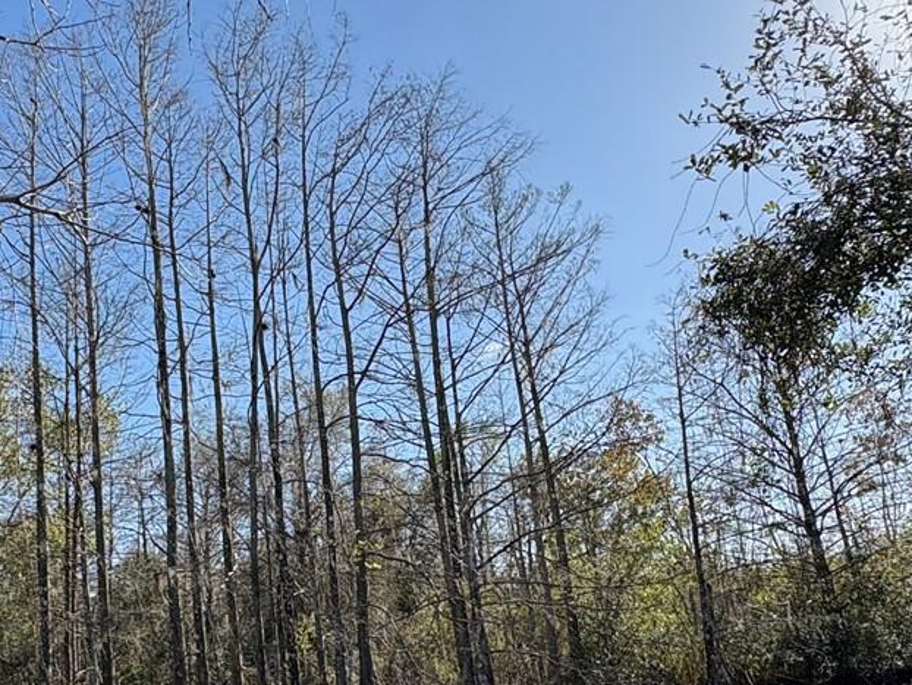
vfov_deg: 39.4
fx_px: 949
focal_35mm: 36
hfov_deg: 51.0
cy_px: 431
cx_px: 361
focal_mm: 2.22
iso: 40
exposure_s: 1/1536
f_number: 2.2
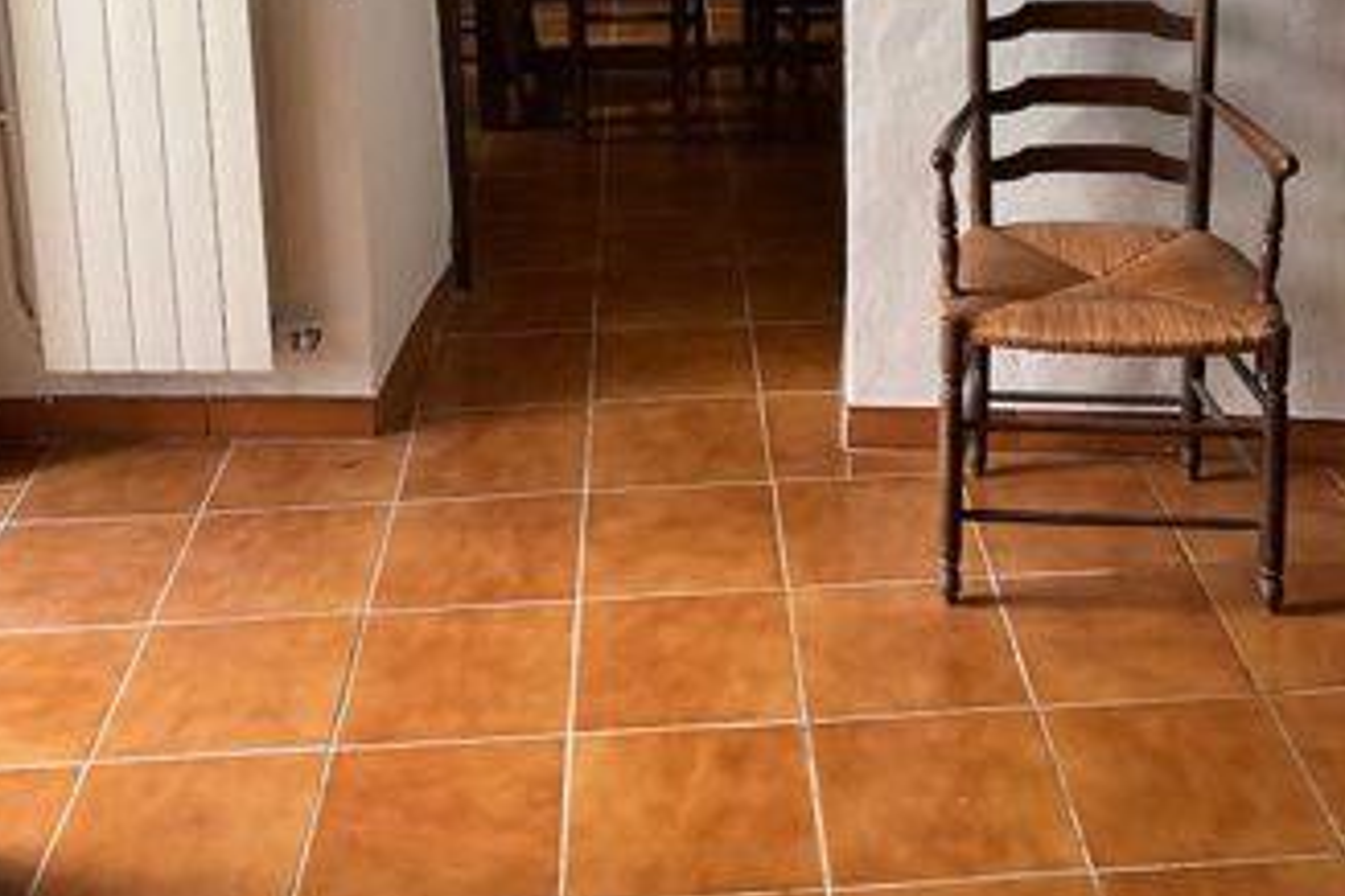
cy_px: -49
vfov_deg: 25.8
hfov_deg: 40.2
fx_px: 1831
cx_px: 786
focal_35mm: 49
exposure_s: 1/60
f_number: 1.8
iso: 160
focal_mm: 3
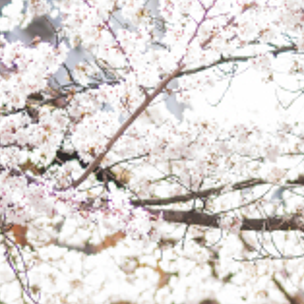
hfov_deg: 8.1
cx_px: 201
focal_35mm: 216
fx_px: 2146
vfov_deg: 8.0
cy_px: 429
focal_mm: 50
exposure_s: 1/800
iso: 50
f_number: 1.4
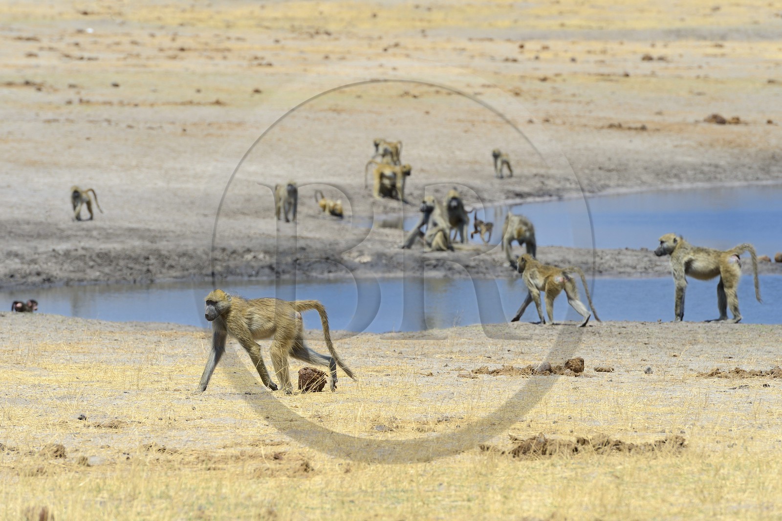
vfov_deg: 4.9
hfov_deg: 7.4
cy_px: 260
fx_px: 6081
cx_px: 391
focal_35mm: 280
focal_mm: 280
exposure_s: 1/400
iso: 200
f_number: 9
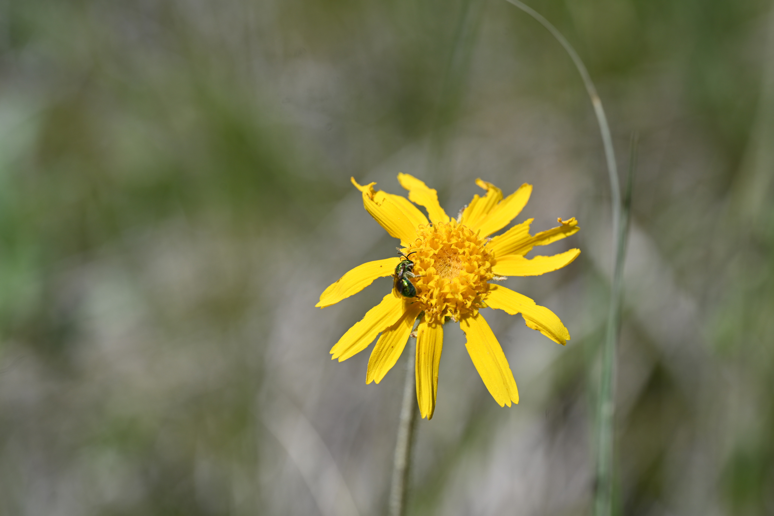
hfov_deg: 19.5
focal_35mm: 105
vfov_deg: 13.0
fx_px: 2257
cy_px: 258
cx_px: 387
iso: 100
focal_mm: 105
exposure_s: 1/500
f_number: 8
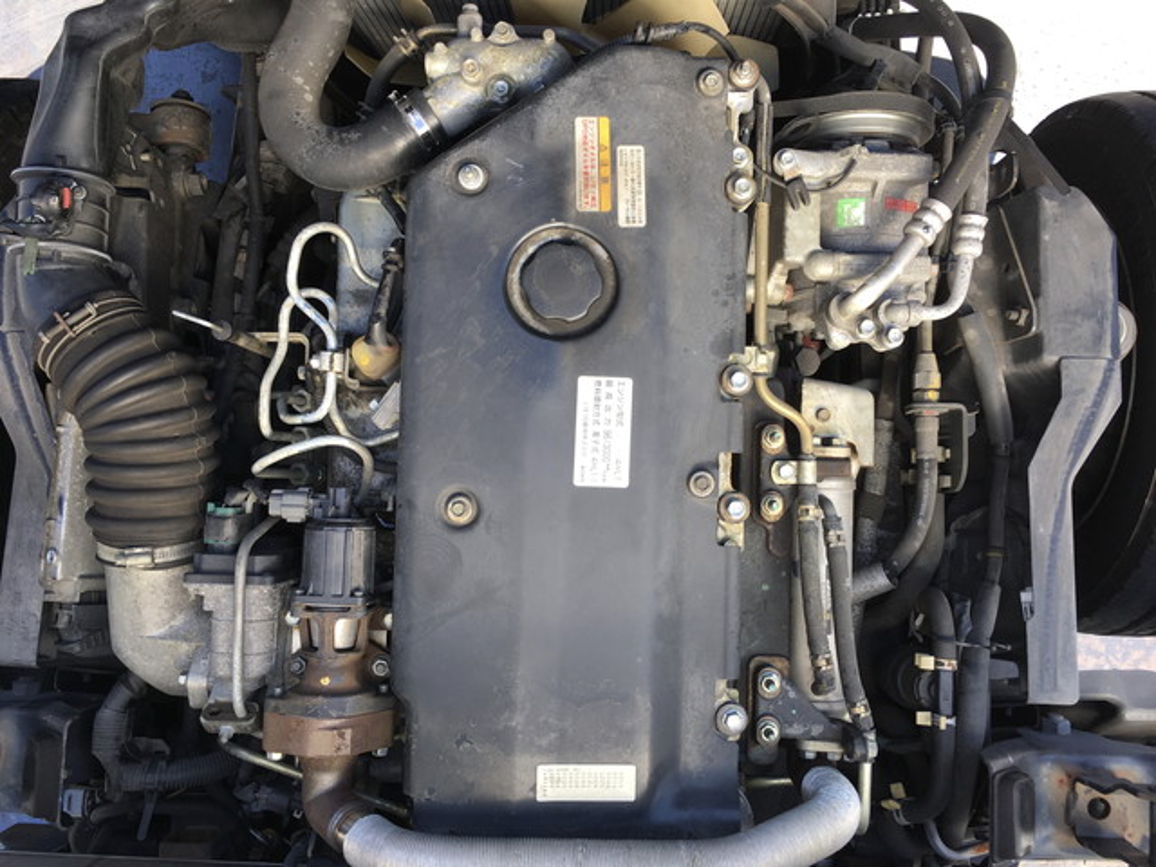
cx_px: 578
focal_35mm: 29
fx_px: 968
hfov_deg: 61.7
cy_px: 434
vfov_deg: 48.2
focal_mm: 4.15
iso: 25
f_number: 2.2
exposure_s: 1/155
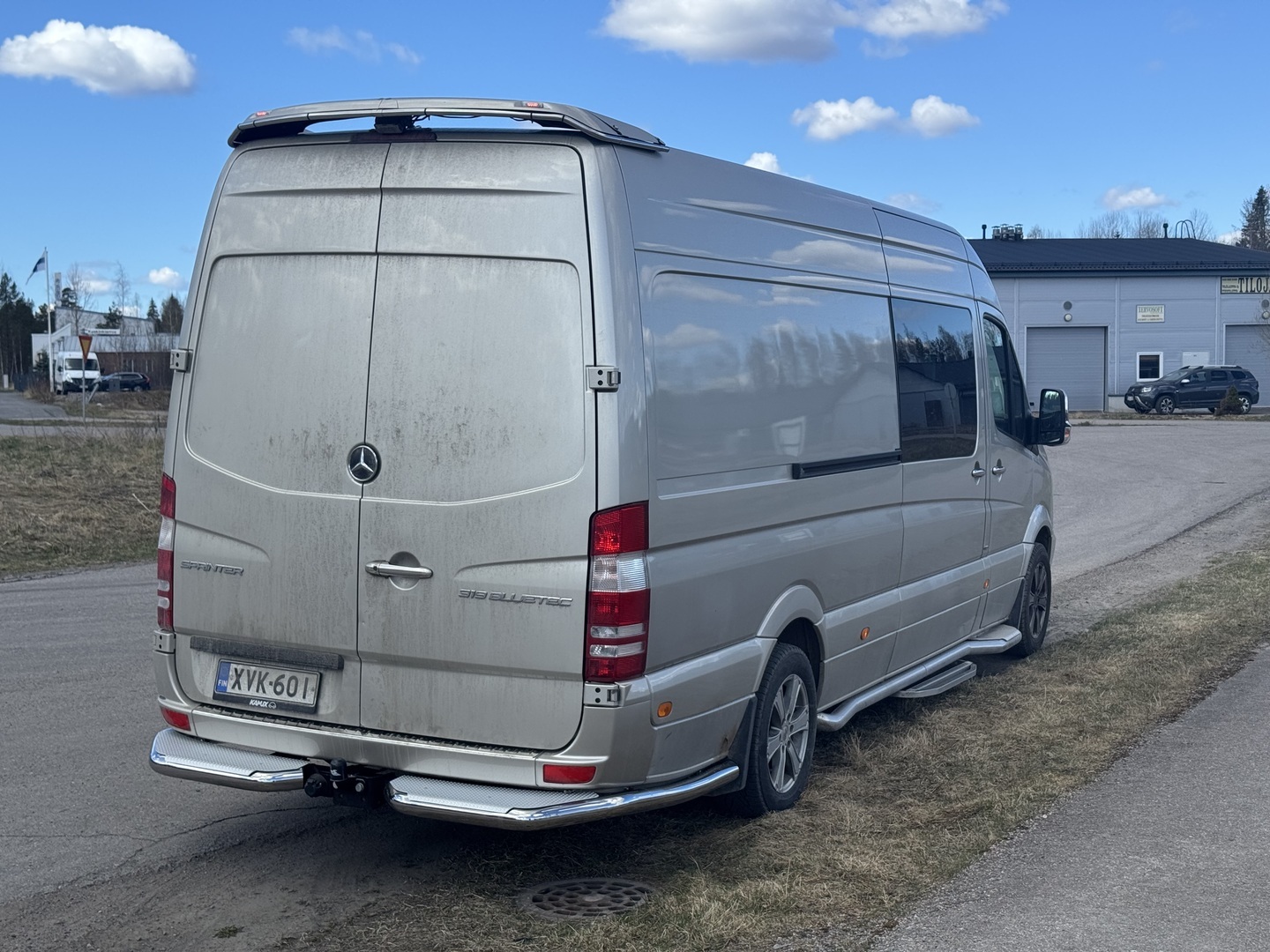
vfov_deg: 30.3
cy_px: 476
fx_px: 1761
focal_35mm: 48
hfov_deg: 39.7
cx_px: 635
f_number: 1.78
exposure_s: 1/3096
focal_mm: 6.76
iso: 64
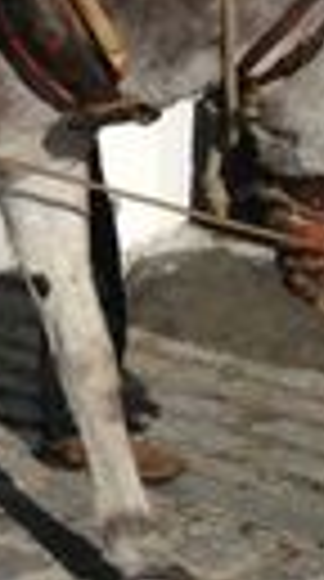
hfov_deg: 6.1
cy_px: -135
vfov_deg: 11.8
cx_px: -720
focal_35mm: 179
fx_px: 2750
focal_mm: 4.13
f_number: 2.4
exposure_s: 1/3876
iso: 50
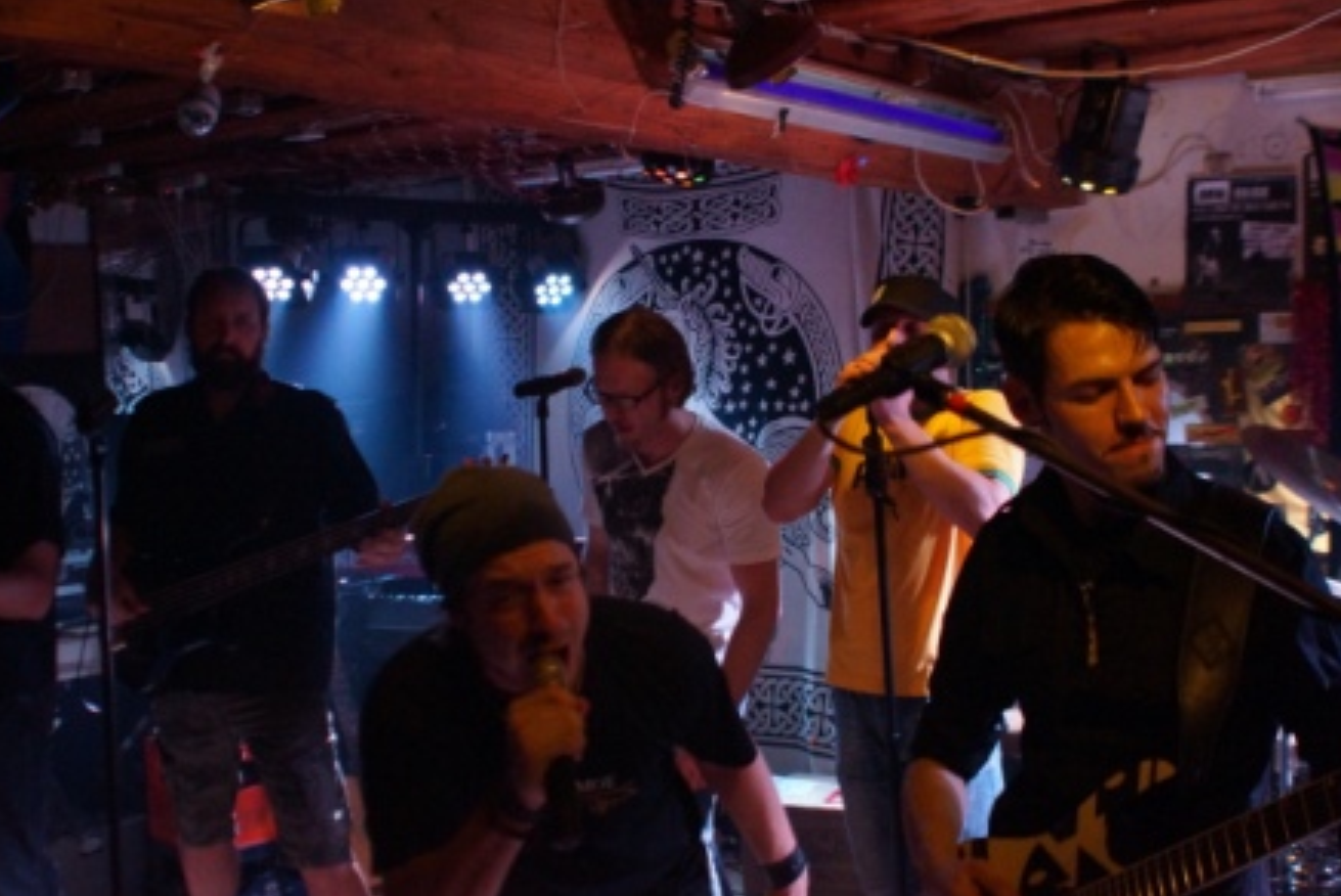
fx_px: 1603
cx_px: 657
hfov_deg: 45.4
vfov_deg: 31.2
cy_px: 454
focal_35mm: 43
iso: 3200
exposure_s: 1/160
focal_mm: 28
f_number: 4
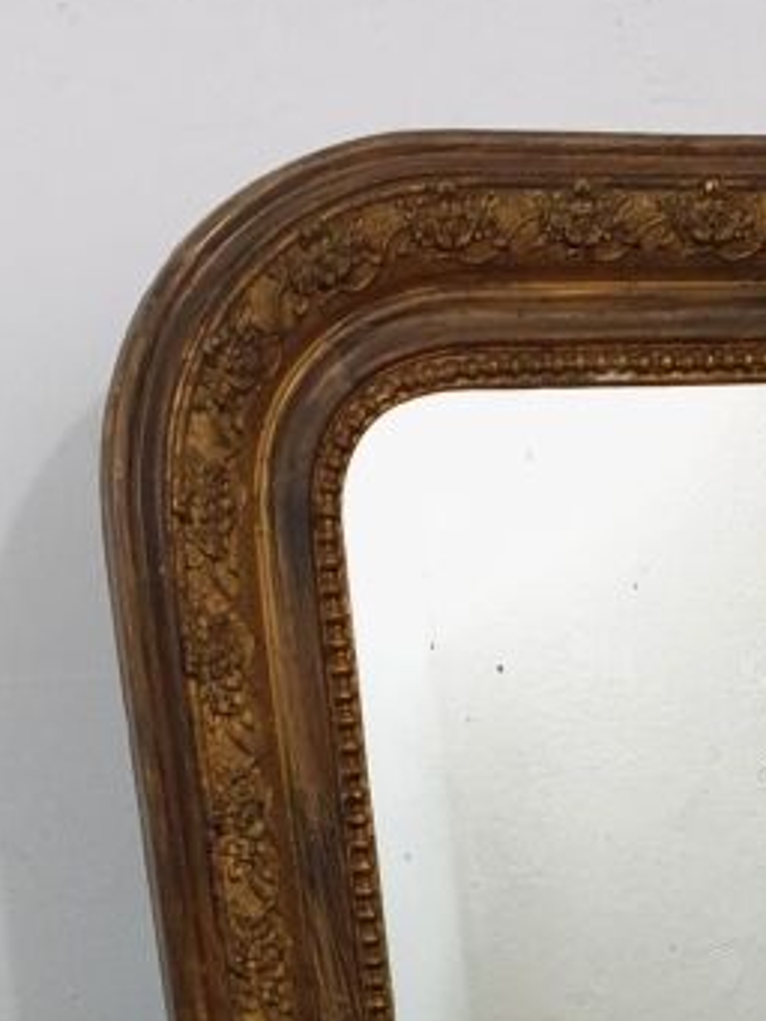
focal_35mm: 78
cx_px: 709
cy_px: 1392
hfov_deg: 18.6
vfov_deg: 22.0
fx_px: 2300
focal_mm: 4.3
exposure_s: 1/50
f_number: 1.5
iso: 320
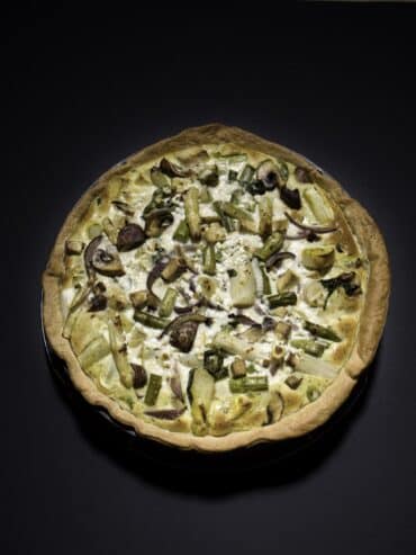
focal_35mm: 34
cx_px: 208
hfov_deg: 41.8
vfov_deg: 53.9
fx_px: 545
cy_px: 278
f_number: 5
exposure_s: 1/250
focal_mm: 17
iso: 200
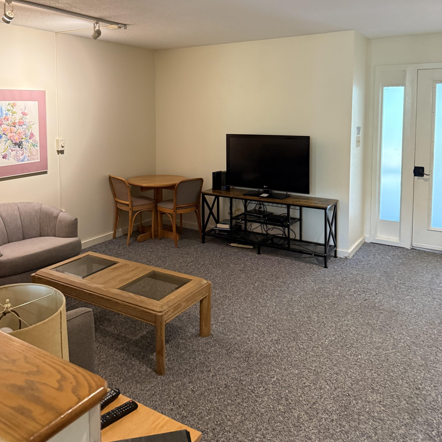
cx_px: 216
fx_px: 419
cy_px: 143
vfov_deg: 54.4
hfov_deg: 55.6
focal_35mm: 29
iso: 800
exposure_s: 1/60
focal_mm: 6.76
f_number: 1.78
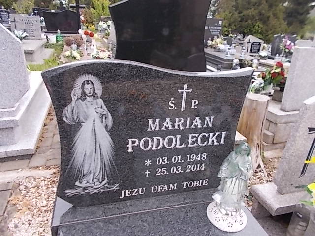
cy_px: 118
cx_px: 158
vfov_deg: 53.1
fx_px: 237
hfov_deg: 67.3
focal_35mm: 26
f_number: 3.2
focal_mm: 4.6
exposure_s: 1/200
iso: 80
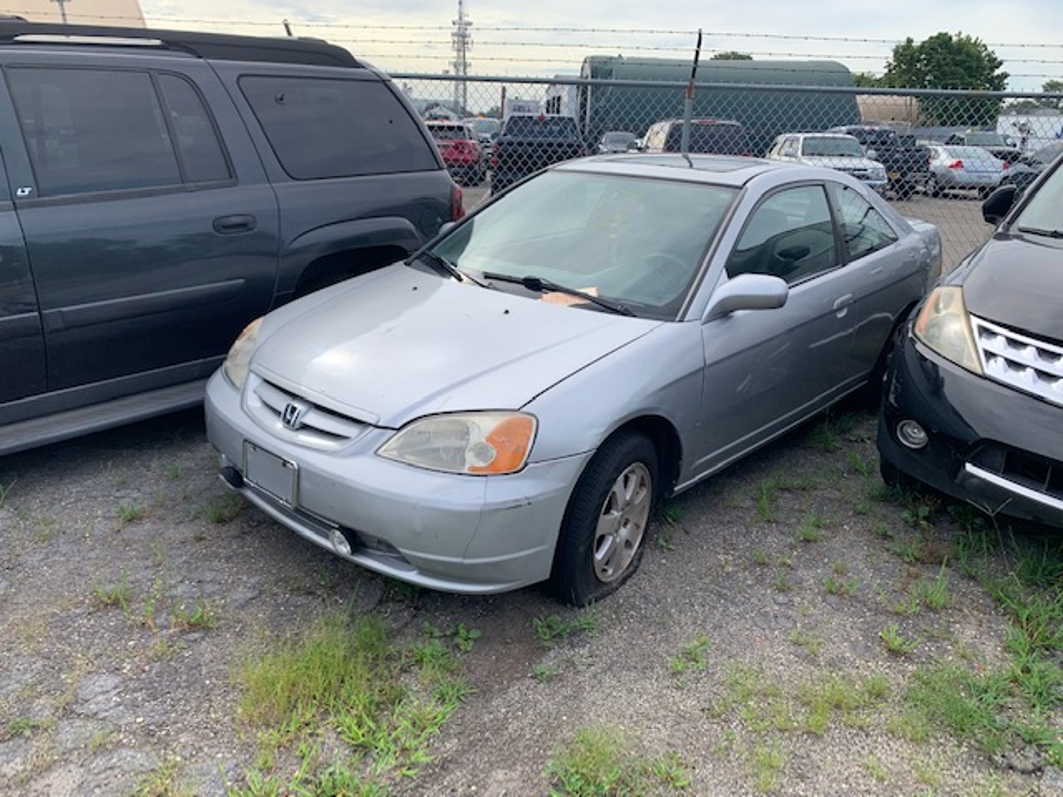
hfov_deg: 67.3
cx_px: 532
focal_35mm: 26
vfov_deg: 53.1
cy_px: 398
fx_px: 798
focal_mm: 4.25
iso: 25
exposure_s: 1/972
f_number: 1.8
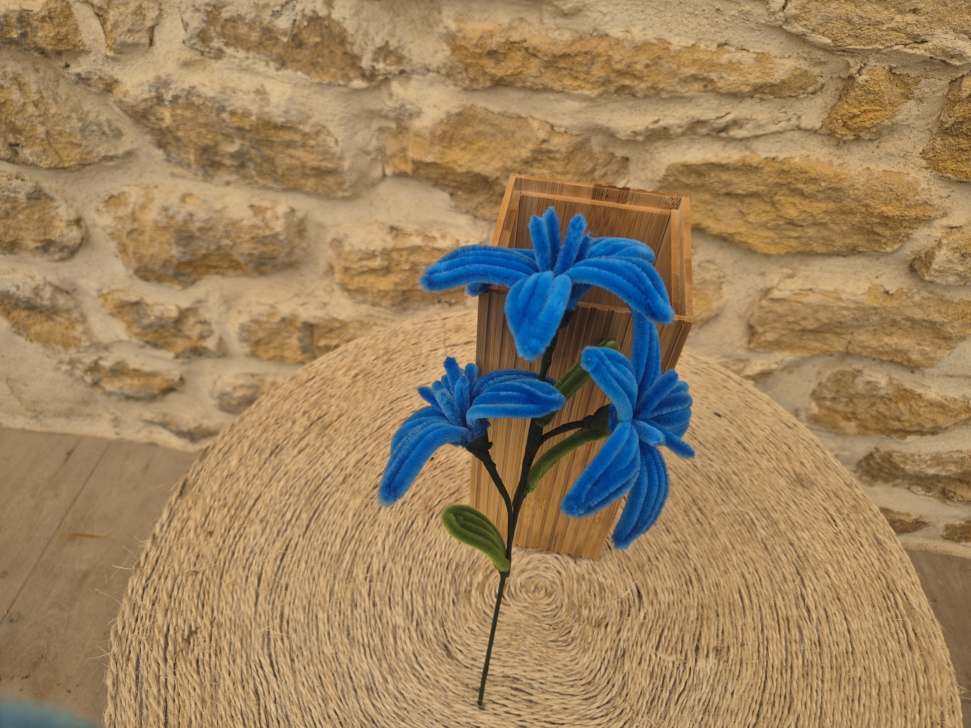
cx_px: 486
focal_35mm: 23
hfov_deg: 73.9
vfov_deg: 58.9
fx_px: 645
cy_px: 364
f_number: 1.8
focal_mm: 5.4
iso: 25
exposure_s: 1/1396
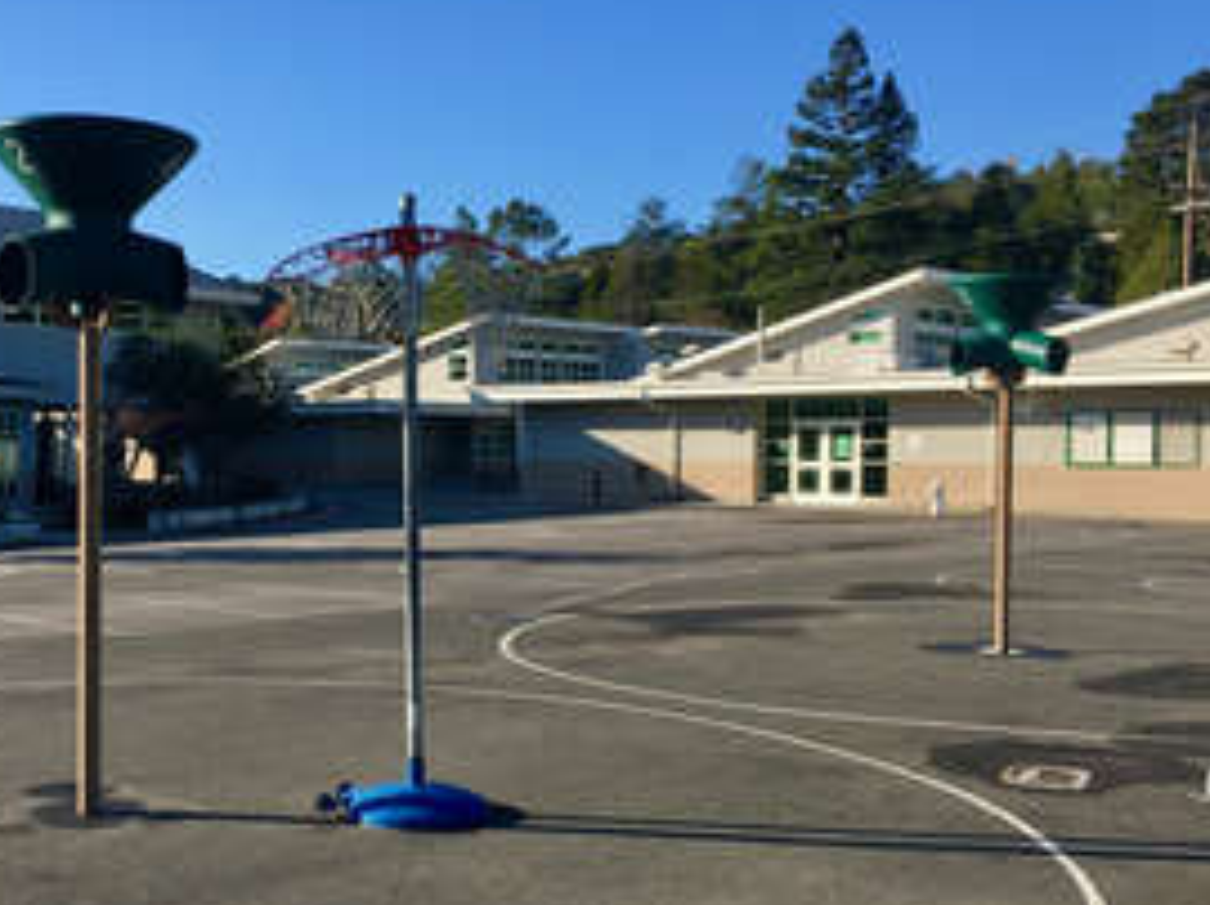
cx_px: 327
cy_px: 497
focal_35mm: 43
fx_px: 1502
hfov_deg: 42.7
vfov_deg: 33.5
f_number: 2.2
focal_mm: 4.15
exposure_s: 1/1166
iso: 25
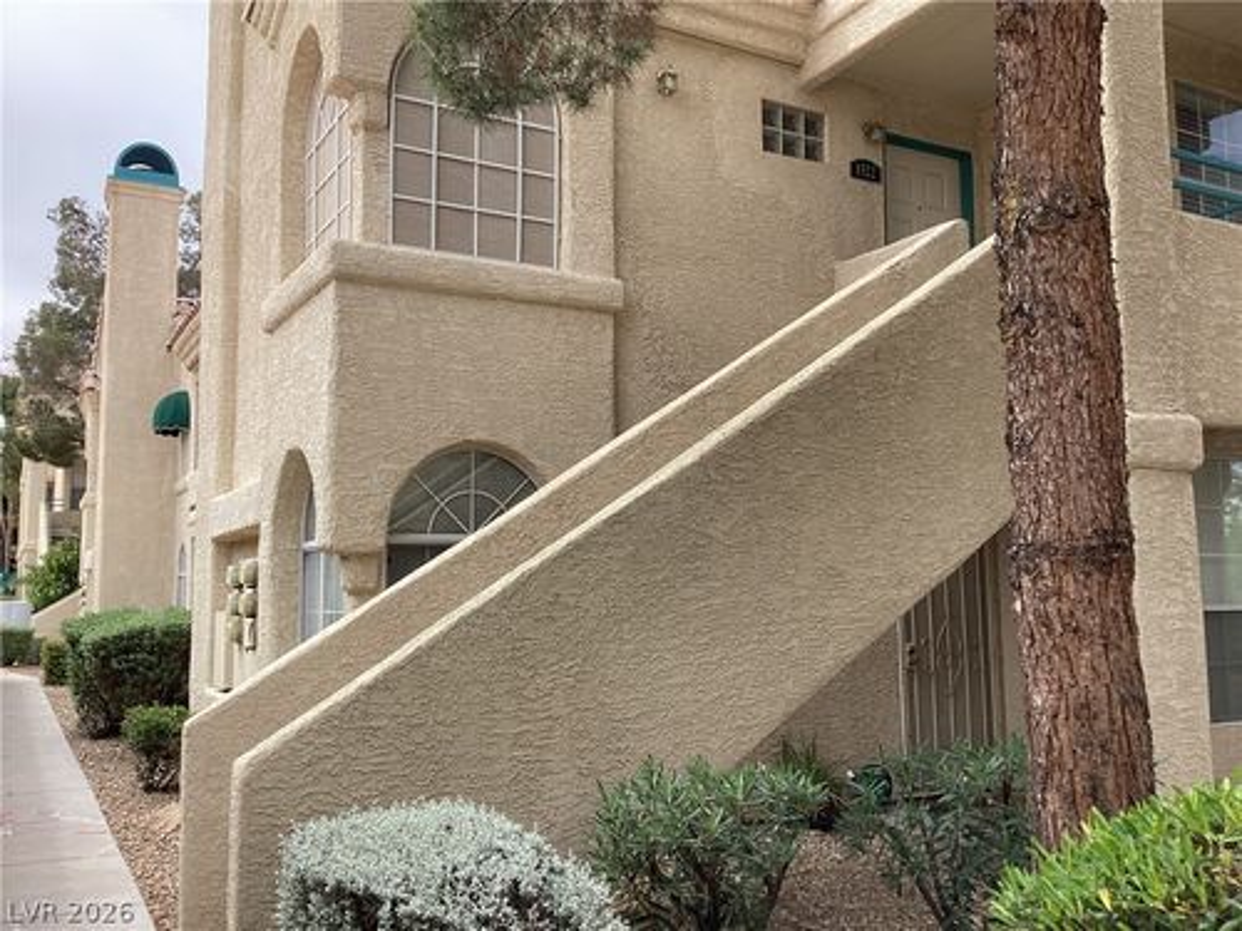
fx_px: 1112
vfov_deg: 45.4
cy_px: 466
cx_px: 621
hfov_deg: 58.4
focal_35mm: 31
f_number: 2.4
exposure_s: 1/525
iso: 25
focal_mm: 3.3
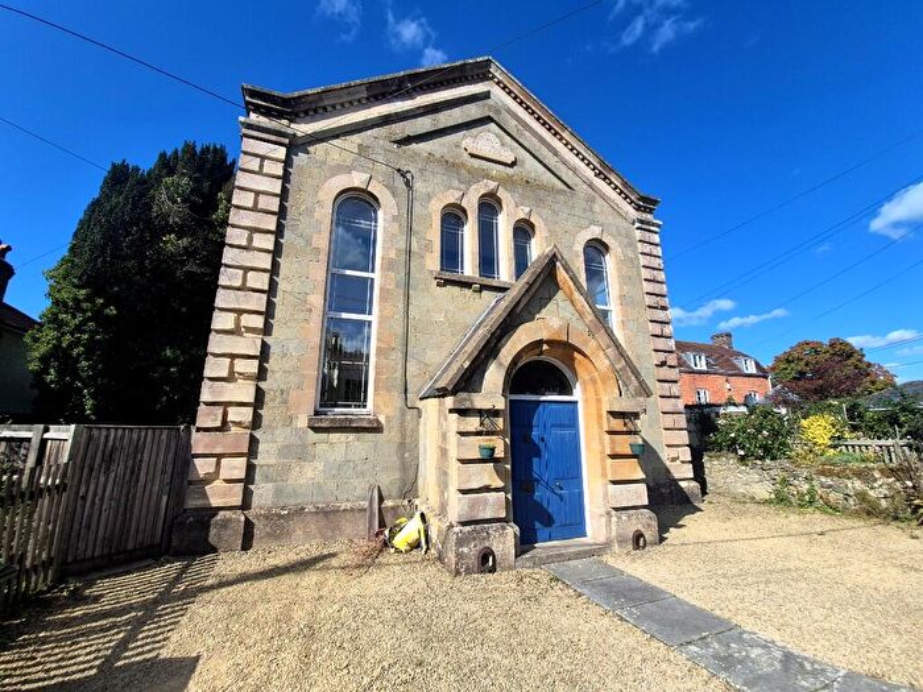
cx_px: 462
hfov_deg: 106.2
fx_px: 347
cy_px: 346
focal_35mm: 13
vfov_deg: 89.9
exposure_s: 1/2248
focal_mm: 1.74
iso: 50
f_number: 2.2
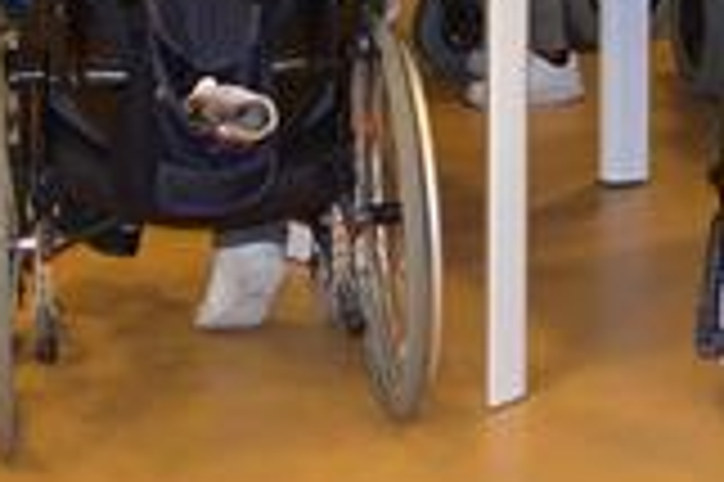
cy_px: -363
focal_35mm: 123
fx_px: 2471
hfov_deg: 16.4
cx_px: 675
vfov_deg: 10.5
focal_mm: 22
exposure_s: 1/60
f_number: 4
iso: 1800
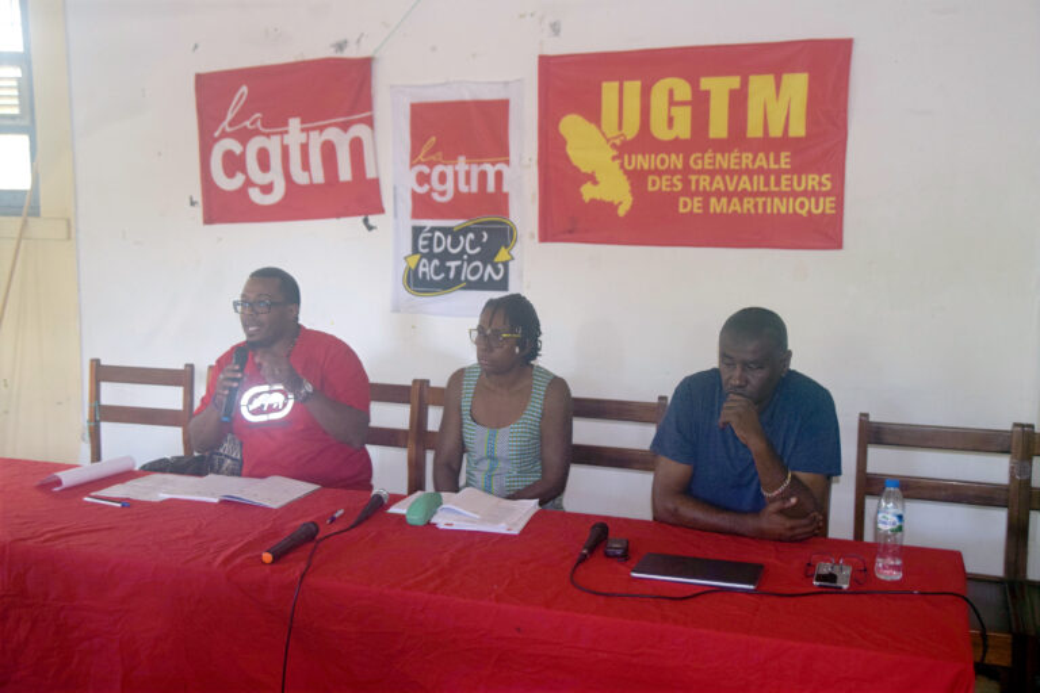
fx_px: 1127
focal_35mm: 39
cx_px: 520
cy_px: 346
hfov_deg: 49.6
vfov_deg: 34.2
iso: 900
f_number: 4
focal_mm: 26
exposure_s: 1/60
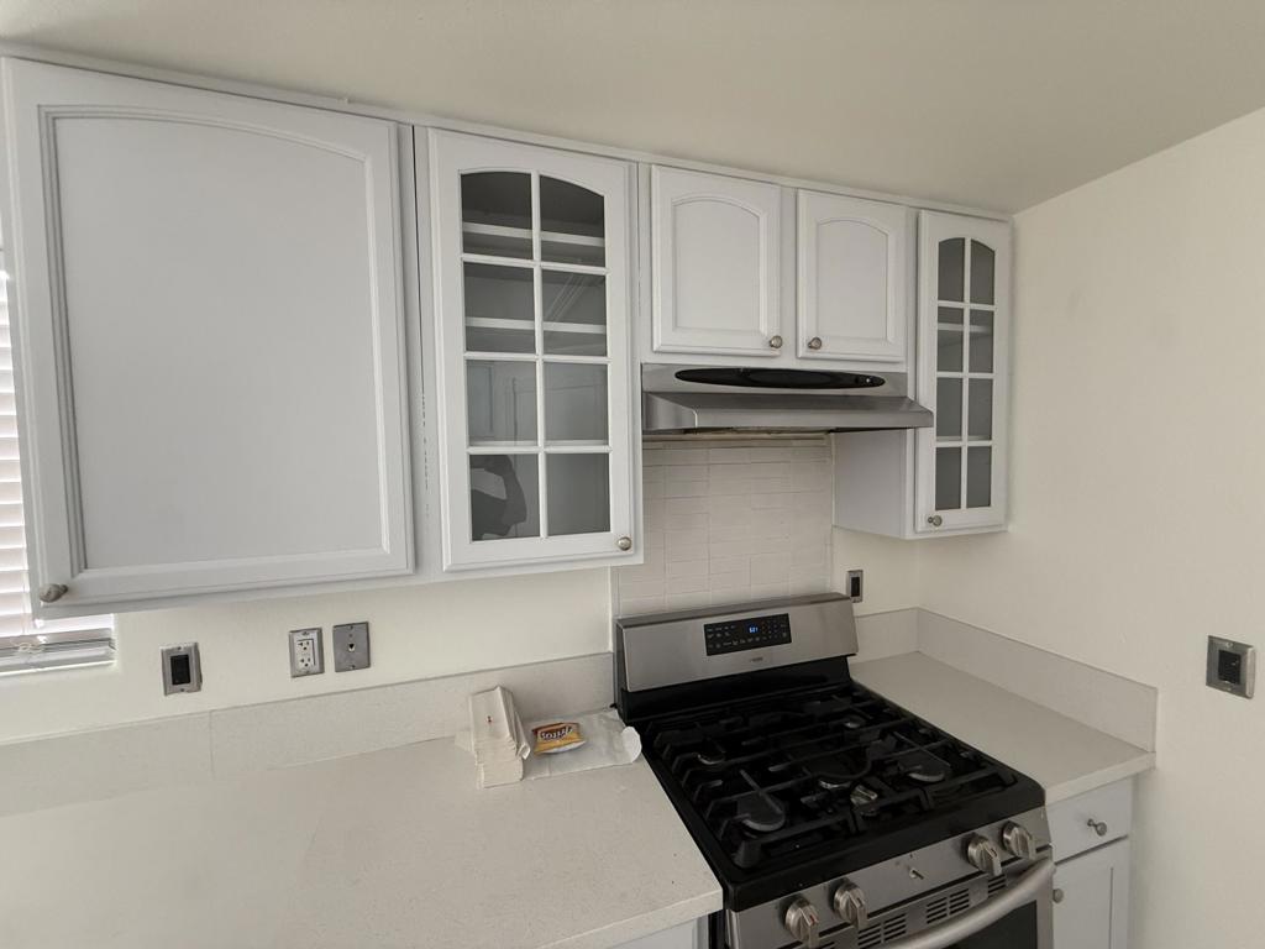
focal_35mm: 14
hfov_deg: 102.1
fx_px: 512
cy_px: 474
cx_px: 632
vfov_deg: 85.7
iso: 320
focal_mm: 2.22
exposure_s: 1/92
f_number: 2.2
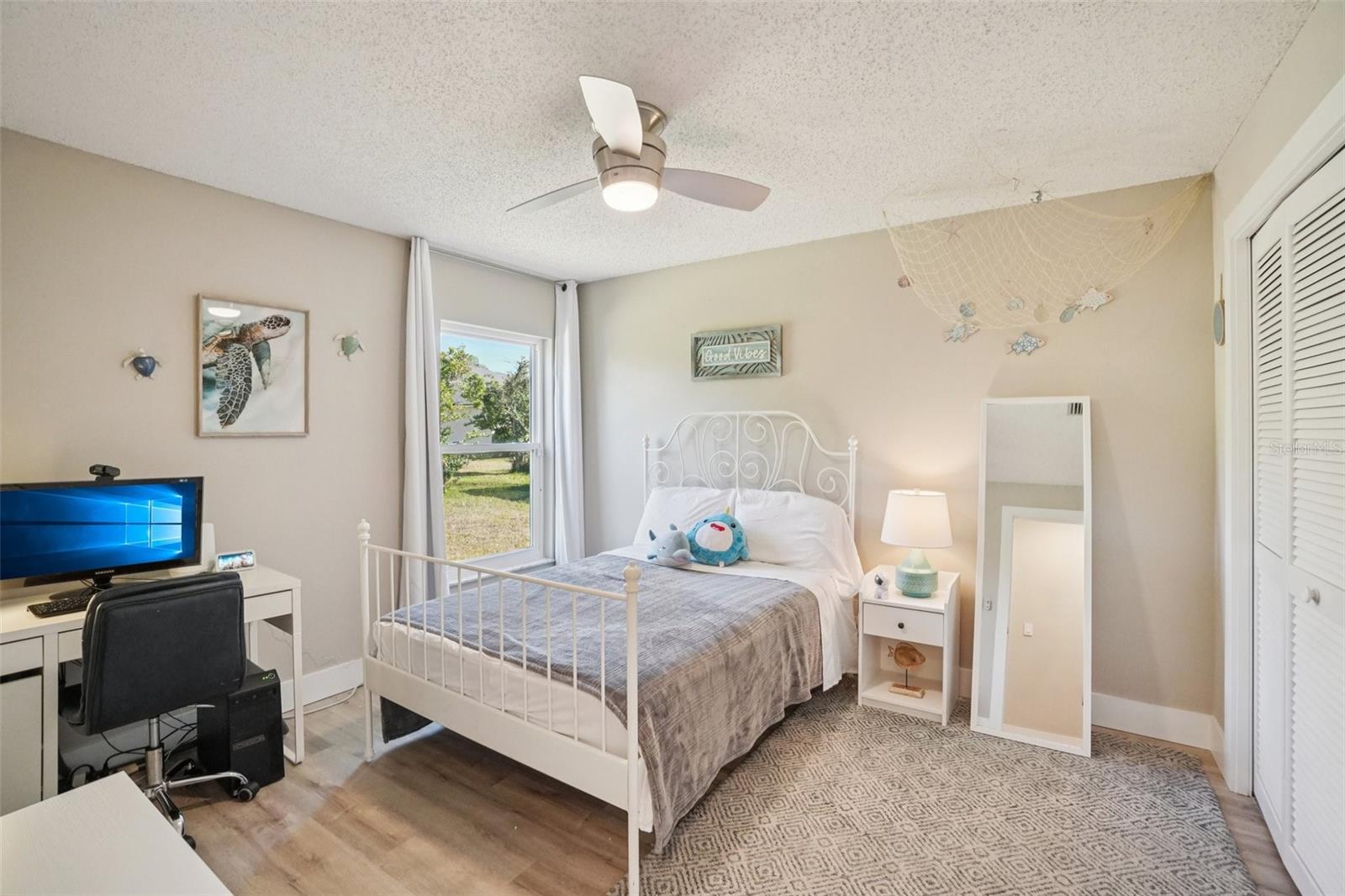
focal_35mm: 15
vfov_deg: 77.3
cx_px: 672
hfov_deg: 100.4
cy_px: 448
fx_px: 560
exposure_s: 1/30
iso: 500
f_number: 8
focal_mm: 10
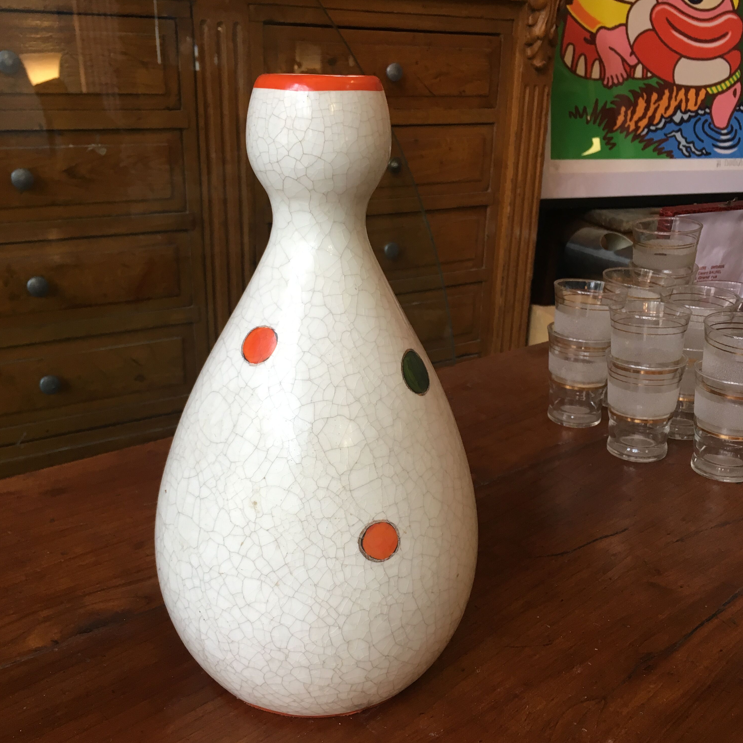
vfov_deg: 47.2
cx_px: 370
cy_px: 392
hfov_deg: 47.2
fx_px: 850
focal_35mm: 35
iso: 80
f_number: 2.2
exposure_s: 1/33
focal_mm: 4.15
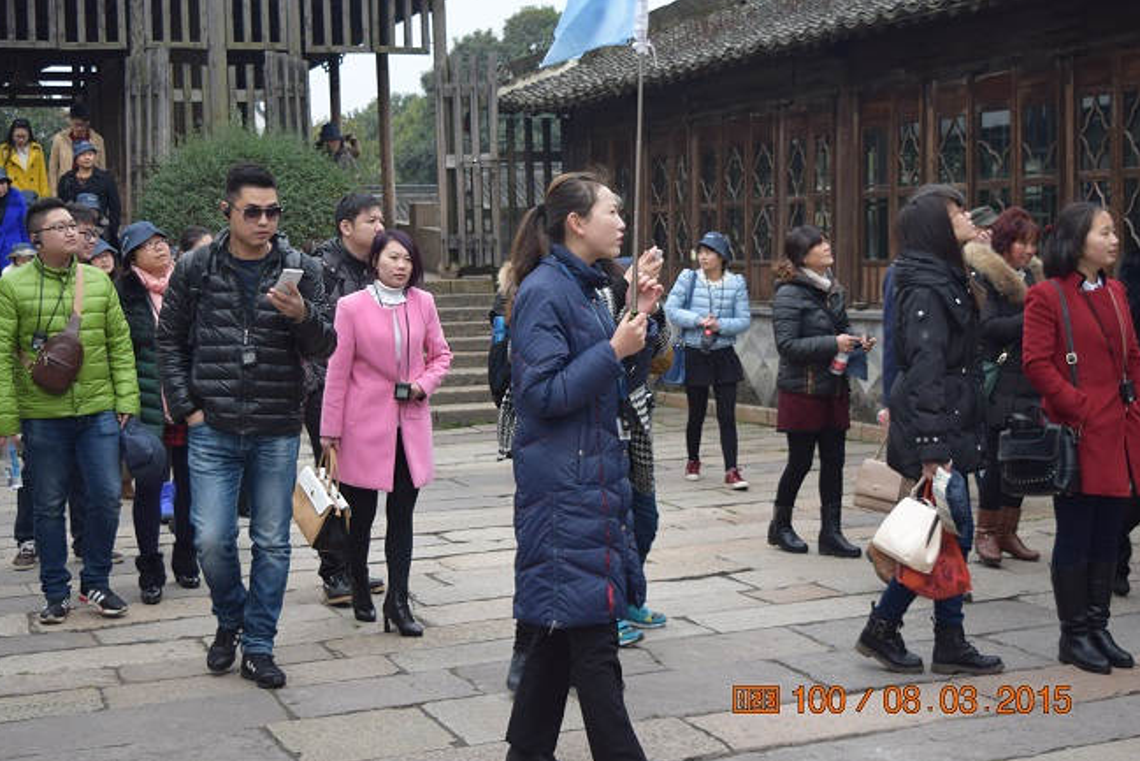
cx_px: 538
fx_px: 1647
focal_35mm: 52
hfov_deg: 38.2
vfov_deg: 26.0
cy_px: 327
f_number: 4.2
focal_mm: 30
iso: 200
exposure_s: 1/200
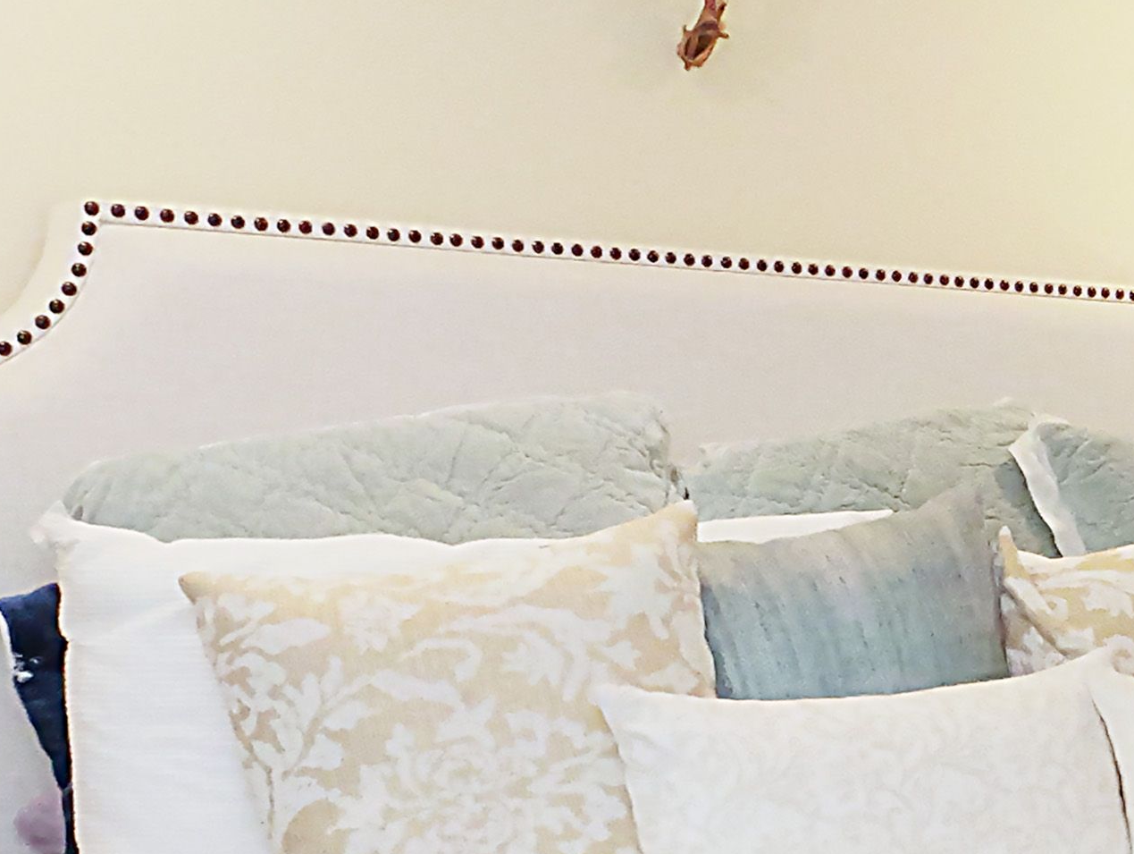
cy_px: 684
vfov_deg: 17.9
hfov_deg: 20.8
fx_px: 2690
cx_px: 1626
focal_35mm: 82
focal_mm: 9
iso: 3200
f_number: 8
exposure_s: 1/160
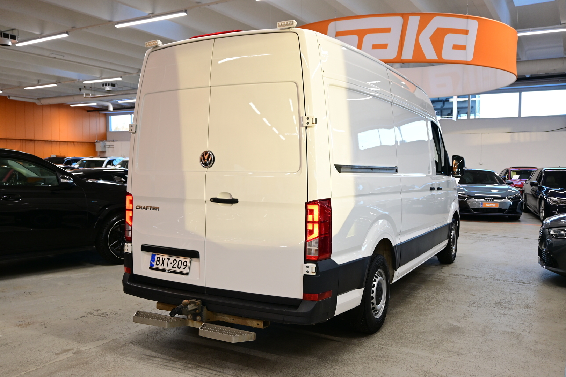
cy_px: 188
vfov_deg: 41.7
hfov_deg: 59.5
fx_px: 495
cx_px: 283
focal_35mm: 32
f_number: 4
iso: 320
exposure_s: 1/50
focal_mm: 21
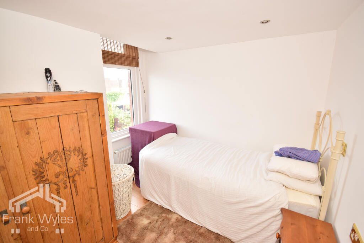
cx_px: 182
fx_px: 152
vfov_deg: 77.3
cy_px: 122
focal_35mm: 15
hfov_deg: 100.4
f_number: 8
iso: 500
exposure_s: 1/125
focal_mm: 10
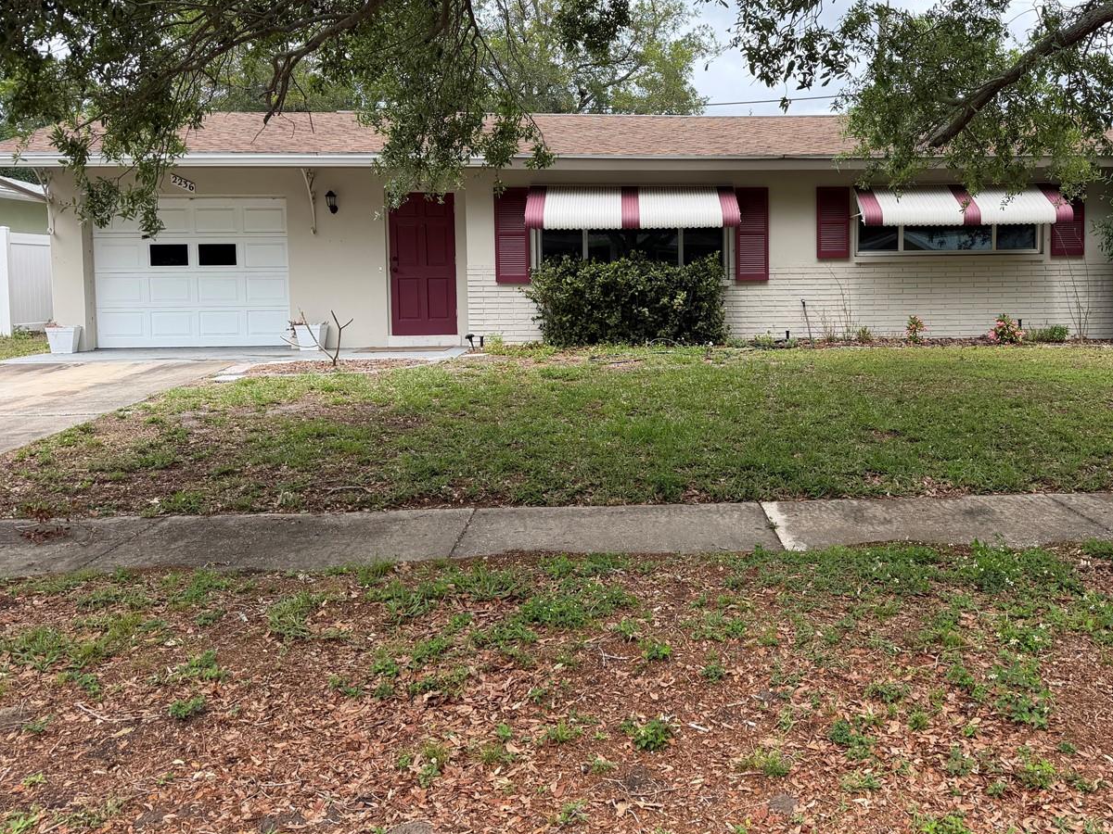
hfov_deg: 56.1
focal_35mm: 32
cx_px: 696
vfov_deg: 43.9
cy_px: 332
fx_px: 1029
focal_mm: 6.76
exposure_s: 1/2907
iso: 100
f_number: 1.78
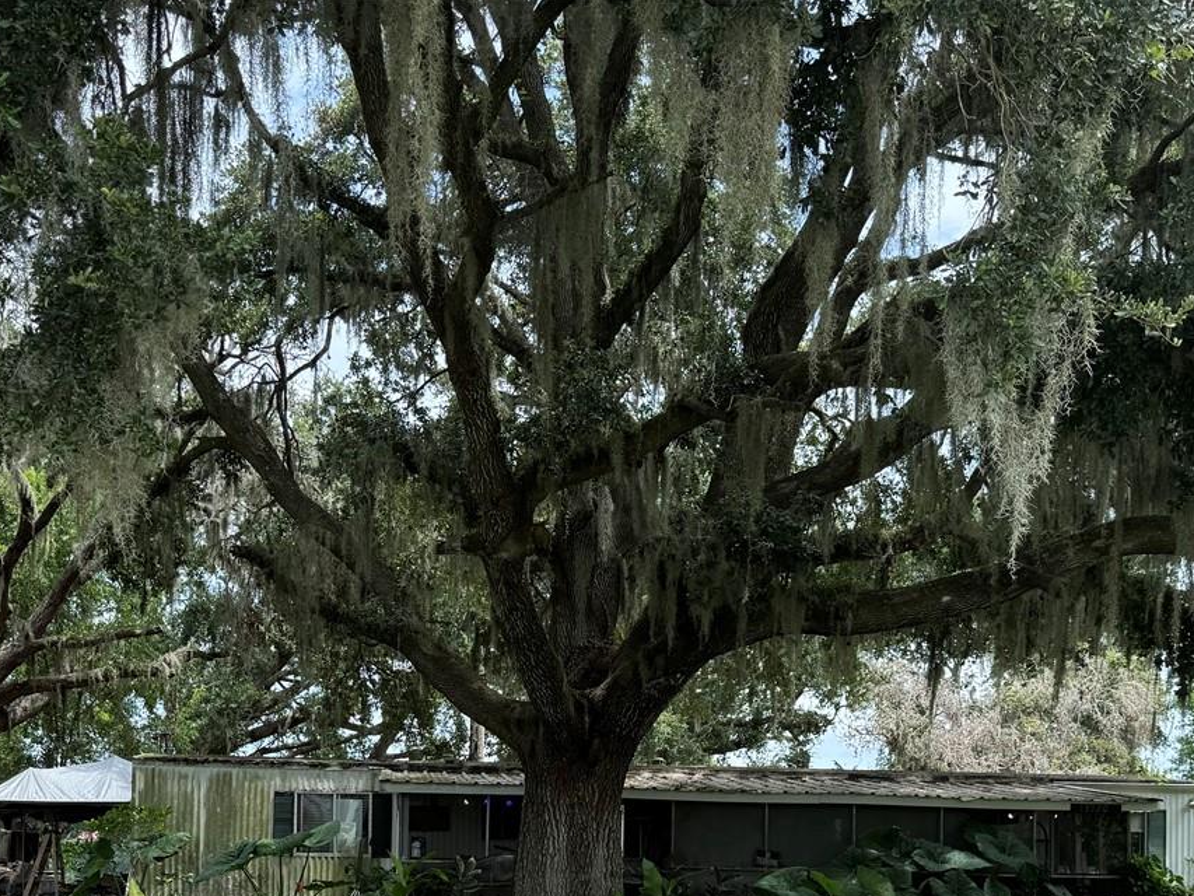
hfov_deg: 42.0
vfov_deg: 30.5
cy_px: 836
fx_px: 1552
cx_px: 545
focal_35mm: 45
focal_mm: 6.76
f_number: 1.78
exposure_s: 1/1026
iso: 80
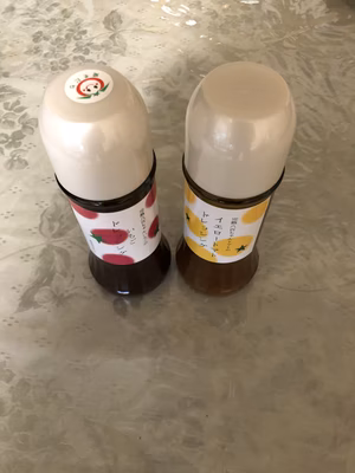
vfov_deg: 63.4
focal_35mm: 28
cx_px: 178
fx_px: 383
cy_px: 236
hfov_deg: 49.7
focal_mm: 4
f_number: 1.8
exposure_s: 1/9
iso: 100
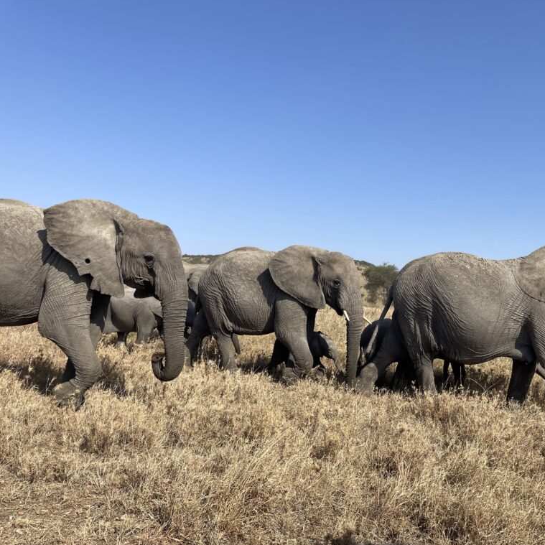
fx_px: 552
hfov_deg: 51.5
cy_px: 274
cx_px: 367
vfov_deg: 52.5
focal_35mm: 31
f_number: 1.6
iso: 32
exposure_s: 1/3344
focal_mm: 5.1
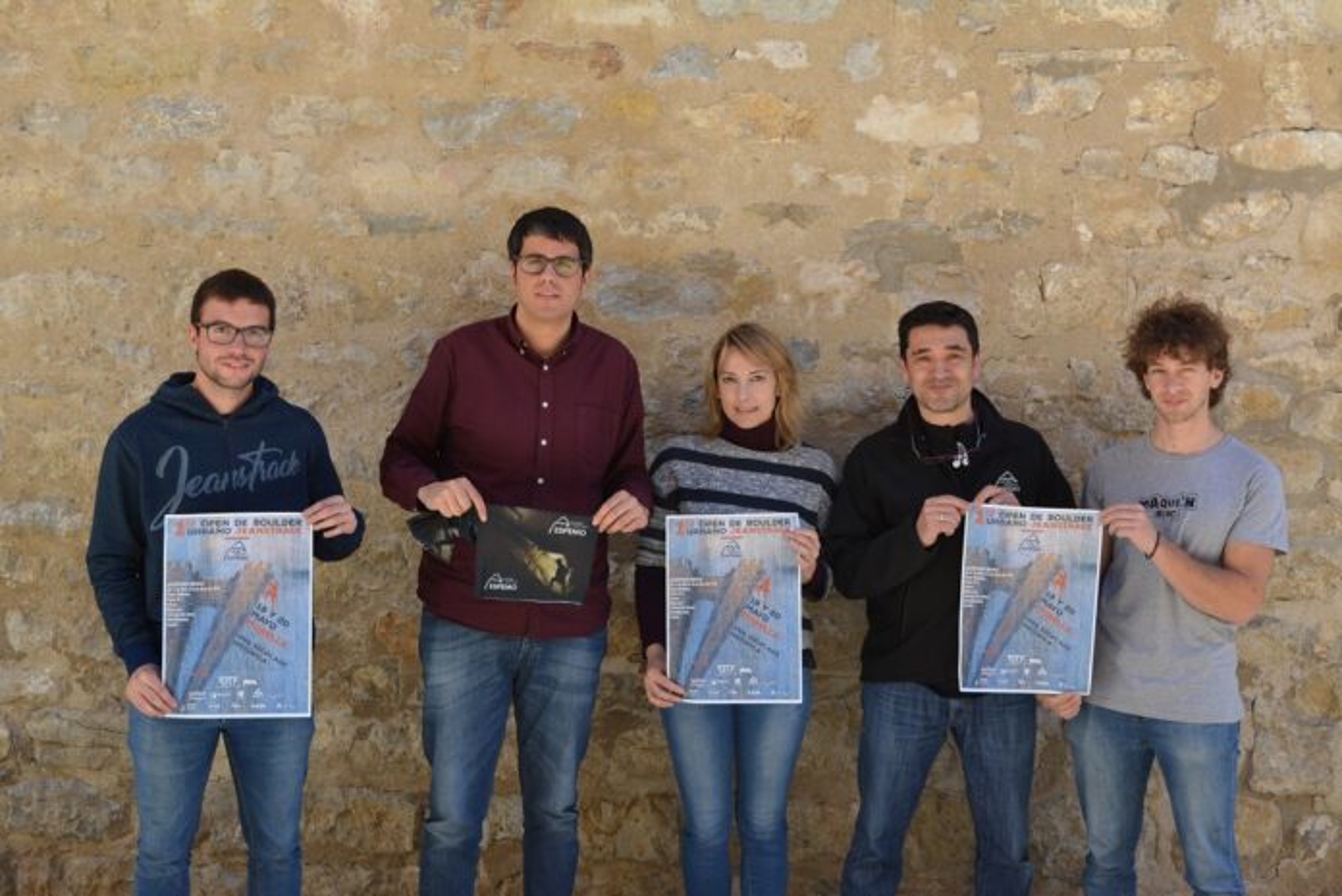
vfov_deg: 28.1
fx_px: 1790
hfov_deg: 41.1
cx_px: 671
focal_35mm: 48
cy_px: 448
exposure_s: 1/200
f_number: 7.1
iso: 200
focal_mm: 32
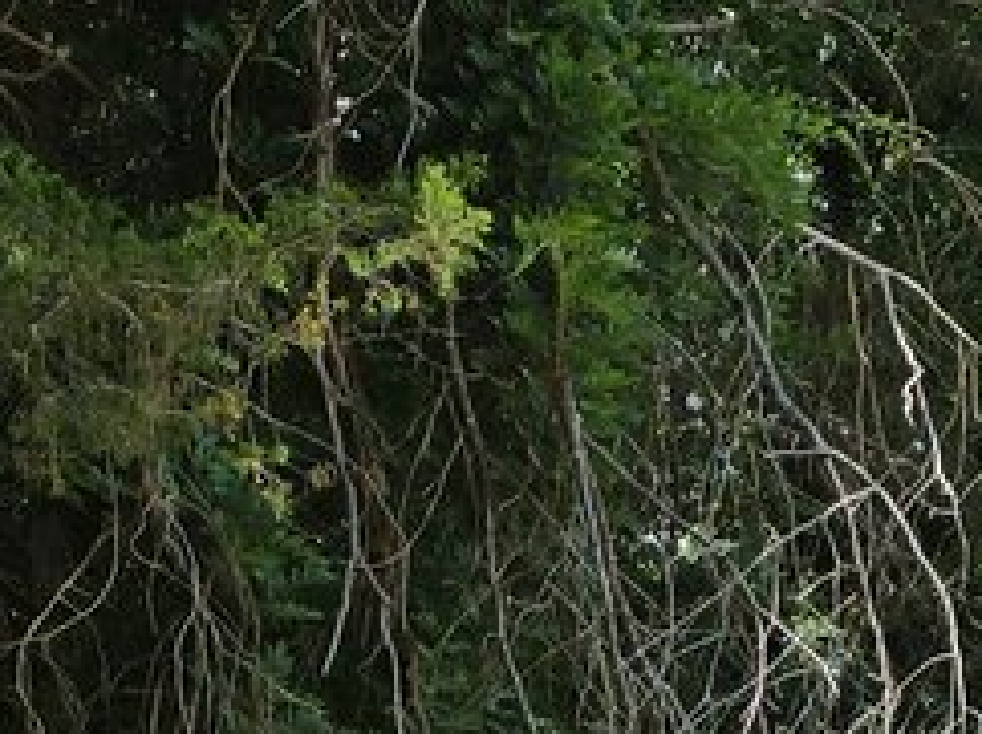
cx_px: 343
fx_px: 4081
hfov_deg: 13.7
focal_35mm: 144
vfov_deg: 9.1
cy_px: 1843
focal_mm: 6.3
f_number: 1.7
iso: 12
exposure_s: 1/465
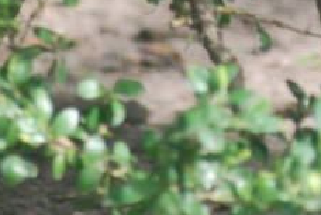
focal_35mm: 2315
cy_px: -424
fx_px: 20682
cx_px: 532
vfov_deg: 0.6
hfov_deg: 0.9
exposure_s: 1/160
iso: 400
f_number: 5.3
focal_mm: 220
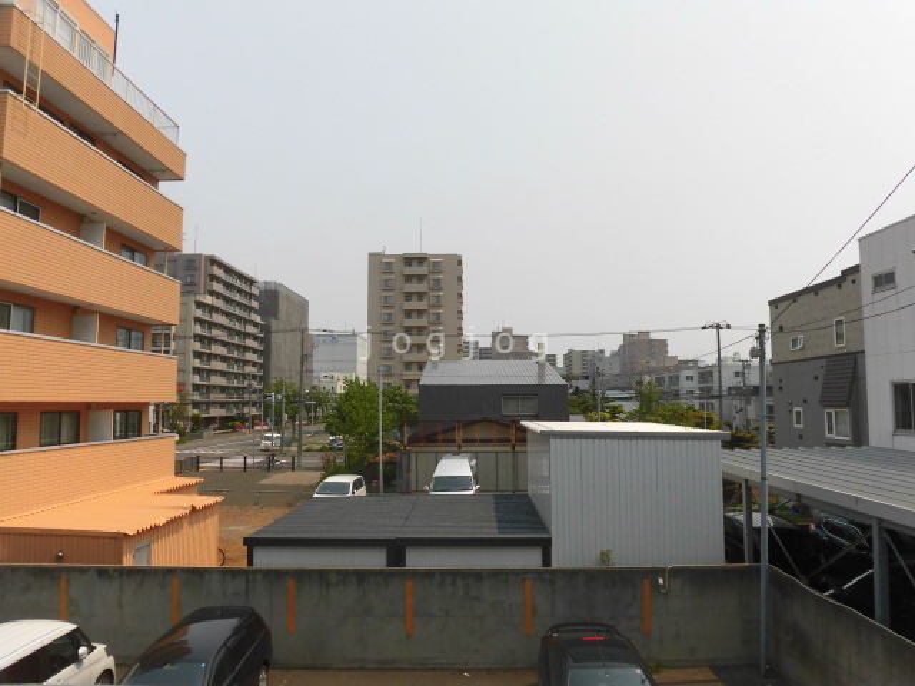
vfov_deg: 56.8
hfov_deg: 71.6
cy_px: 343
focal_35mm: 24
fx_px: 634
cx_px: 458
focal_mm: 4.3
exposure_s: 1/320
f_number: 7.8
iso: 100
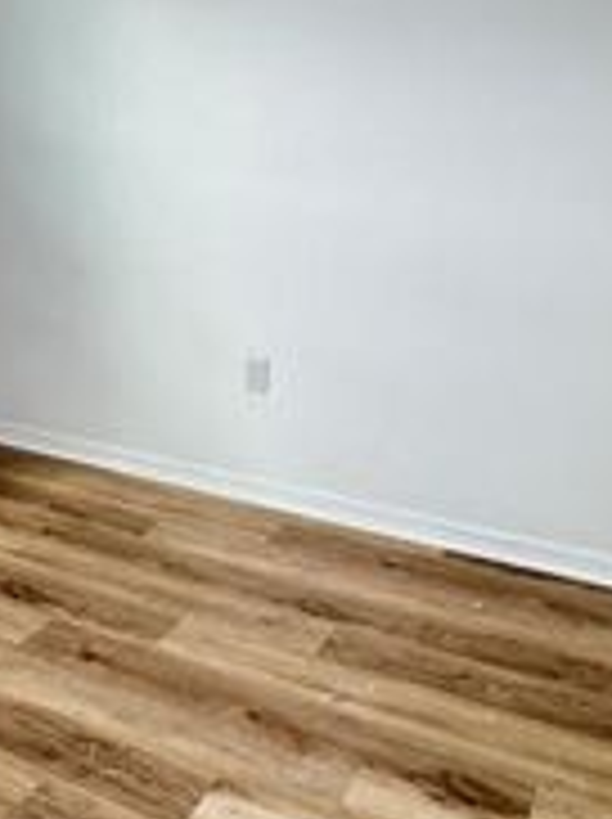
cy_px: 212
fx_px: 969
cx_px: 119
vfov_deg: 44.4
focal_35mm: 41
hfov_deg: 34.0
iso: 100
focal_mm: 2.22
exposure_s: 1/99
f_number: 2.2
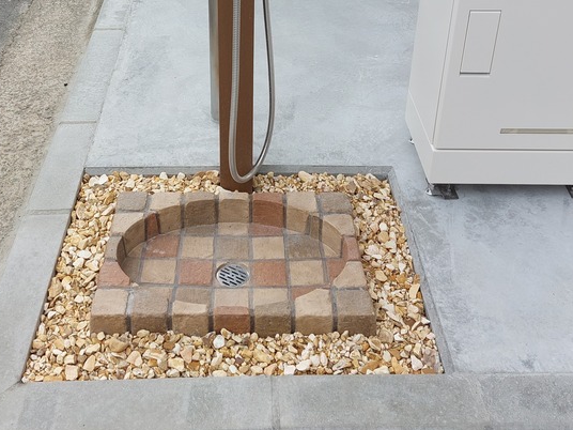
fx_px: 712
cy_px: 94
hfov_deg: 43.6
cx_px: 223
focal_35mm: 43
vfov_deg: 32.8
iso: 25
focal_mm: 5.23
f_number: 1.8
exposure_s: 1/355
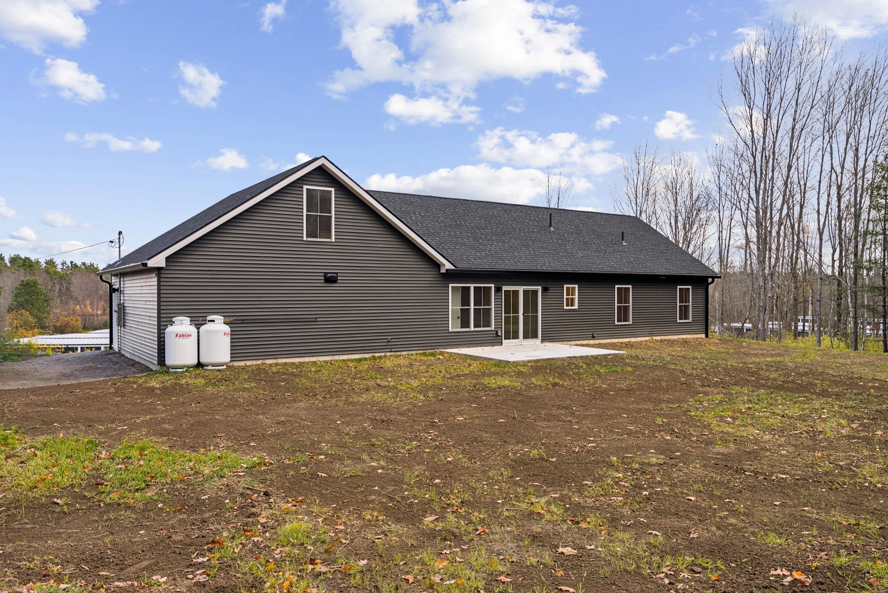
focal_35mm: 26
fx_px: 642
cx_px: 444
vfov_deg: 49.6
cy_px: 296
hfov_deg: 69.4
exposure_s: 1/800
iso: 320
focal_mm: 26
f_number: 4
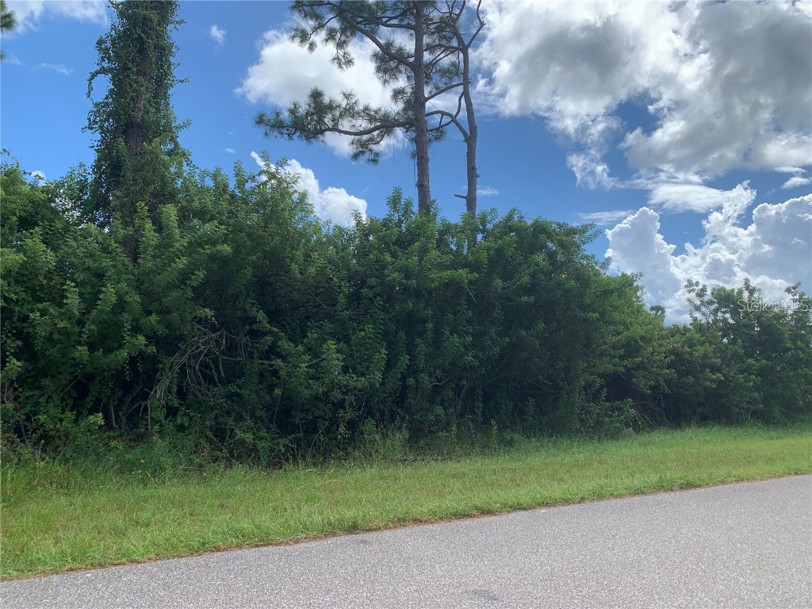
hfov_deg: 67.3
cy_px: 304
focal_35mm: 26
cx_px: 406
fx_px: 610
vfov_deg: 53.1
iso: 25
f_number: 1.8
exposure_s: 1/2364
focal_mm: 4.25
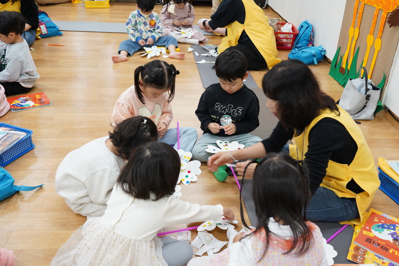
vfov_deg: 35.9
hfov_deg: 51.9
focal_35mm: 37
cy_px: 133
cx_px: 200
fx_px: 410
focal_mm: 37
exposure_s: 1/80
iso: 2500
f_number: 5.6
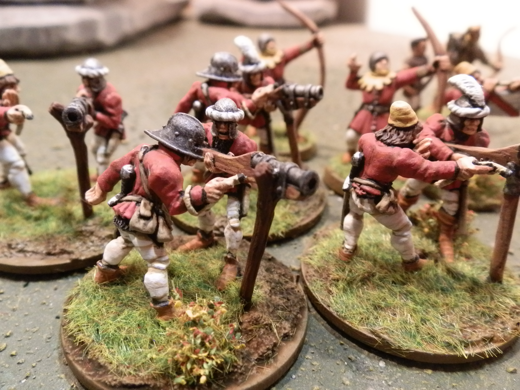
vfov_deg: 49.7
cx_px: 260
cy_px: 195
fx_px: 421
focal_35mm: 28
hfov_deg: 63.4
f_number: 3.1
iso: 400
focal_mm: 5
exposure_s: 1/50
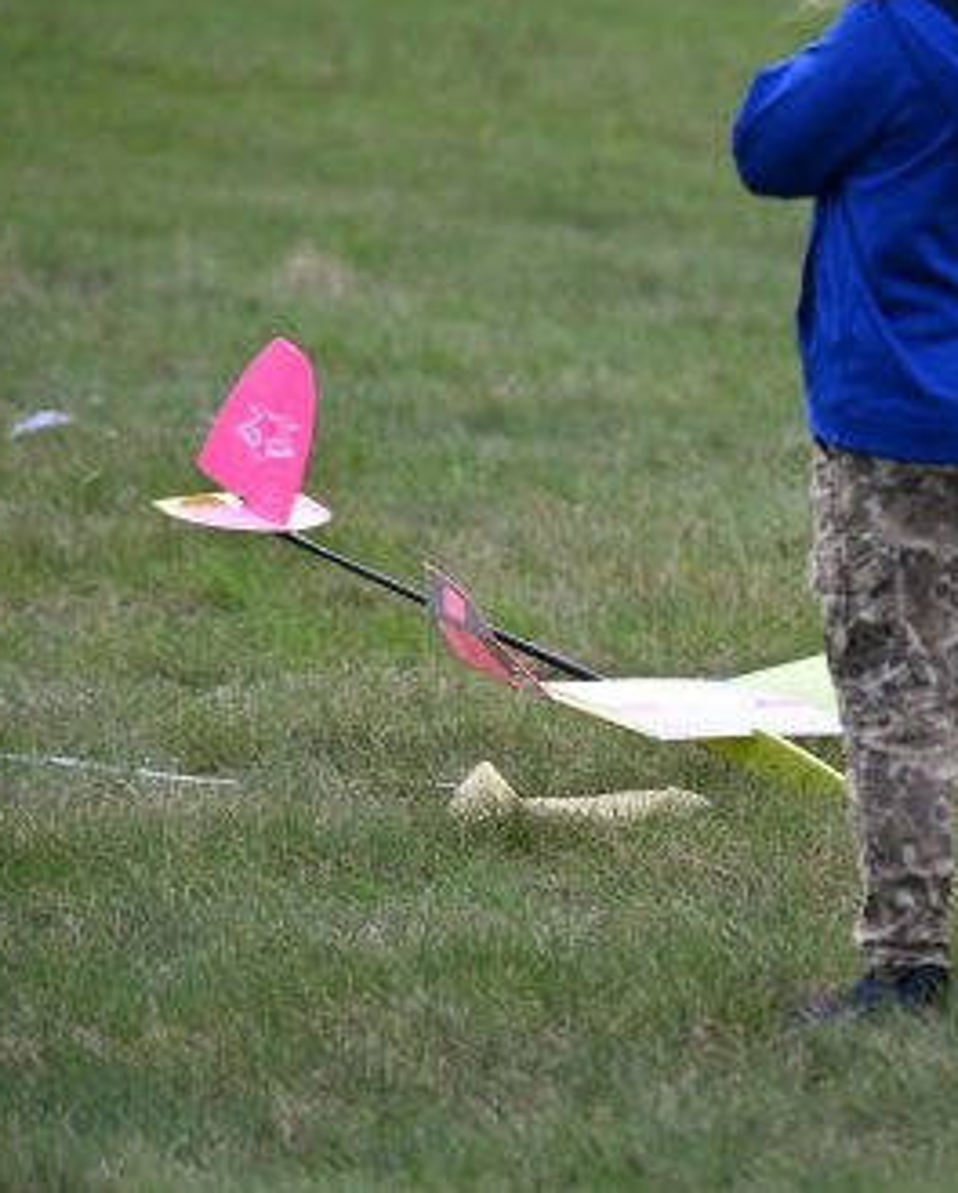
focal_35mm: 340
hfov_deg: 4.6
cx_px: 797
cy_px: 595
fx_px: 12028
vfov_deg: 5.7
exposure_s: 1/1250
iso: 640
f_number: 5.6
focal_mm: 240
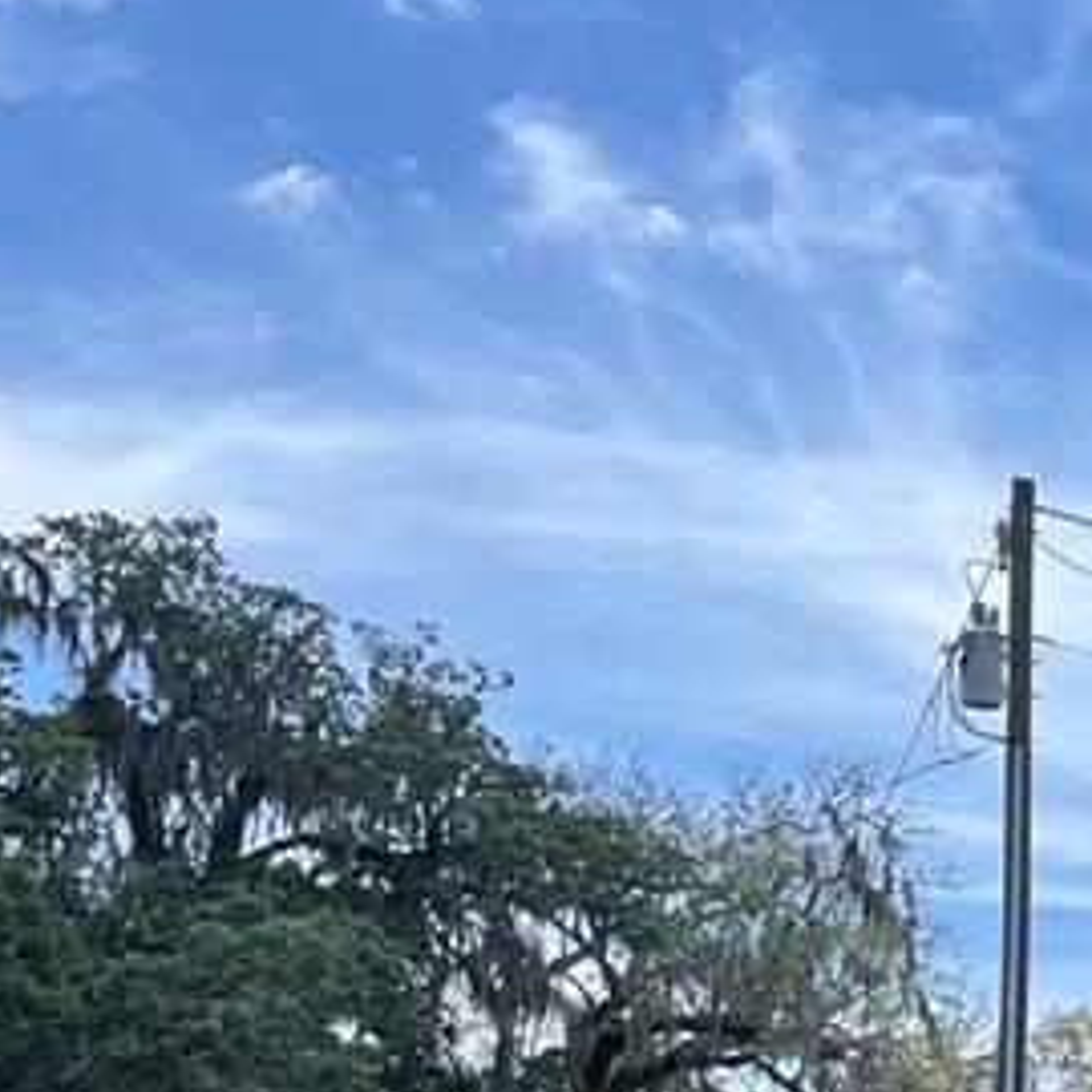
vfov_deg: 18.7
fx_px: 3105
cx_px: 1970
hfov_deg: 16.6
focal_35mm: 87
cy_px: 1379
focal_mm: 5.1
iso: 50
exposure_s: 1/1441
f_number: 1.6
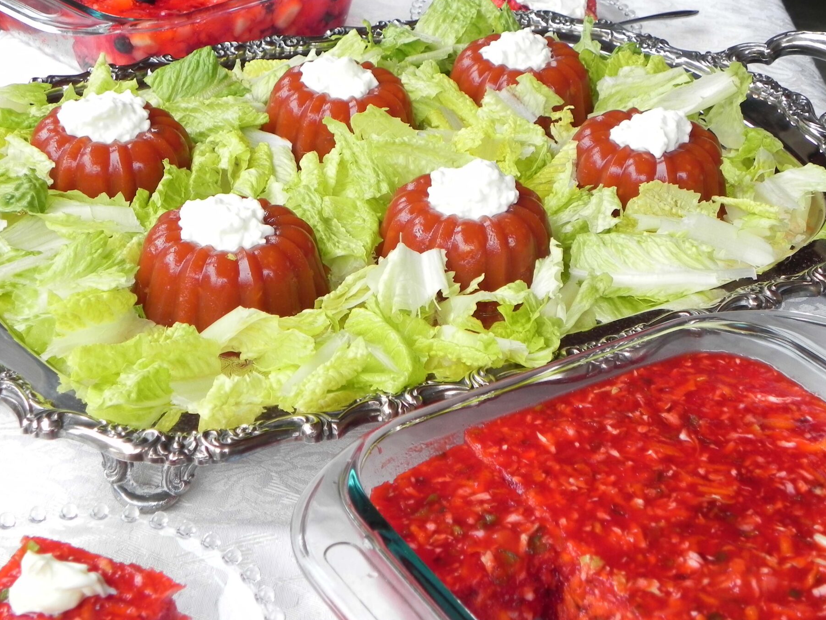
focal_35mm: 62
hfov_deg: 31.2
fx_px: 1479
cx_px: 389
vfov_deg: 23.6
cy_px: 291
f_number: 3.5
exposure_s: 1/54.3
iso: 160
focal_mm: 10.3
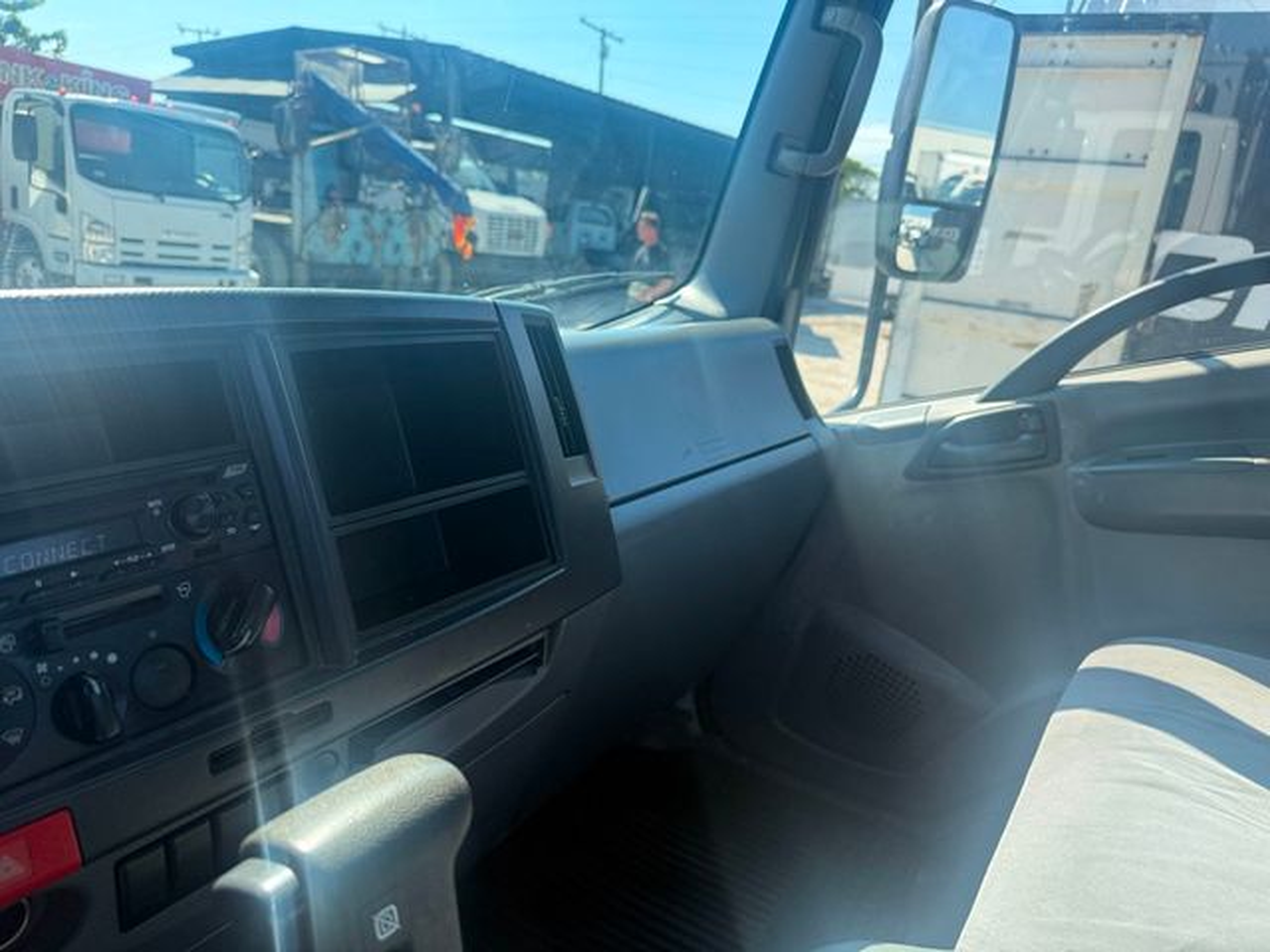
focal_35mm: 24
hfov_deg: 71.6
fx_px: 881
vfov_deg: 56.8
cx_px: 635
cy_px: 476
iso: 80
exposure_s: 1/1005
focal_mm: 6.76
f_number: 1.78
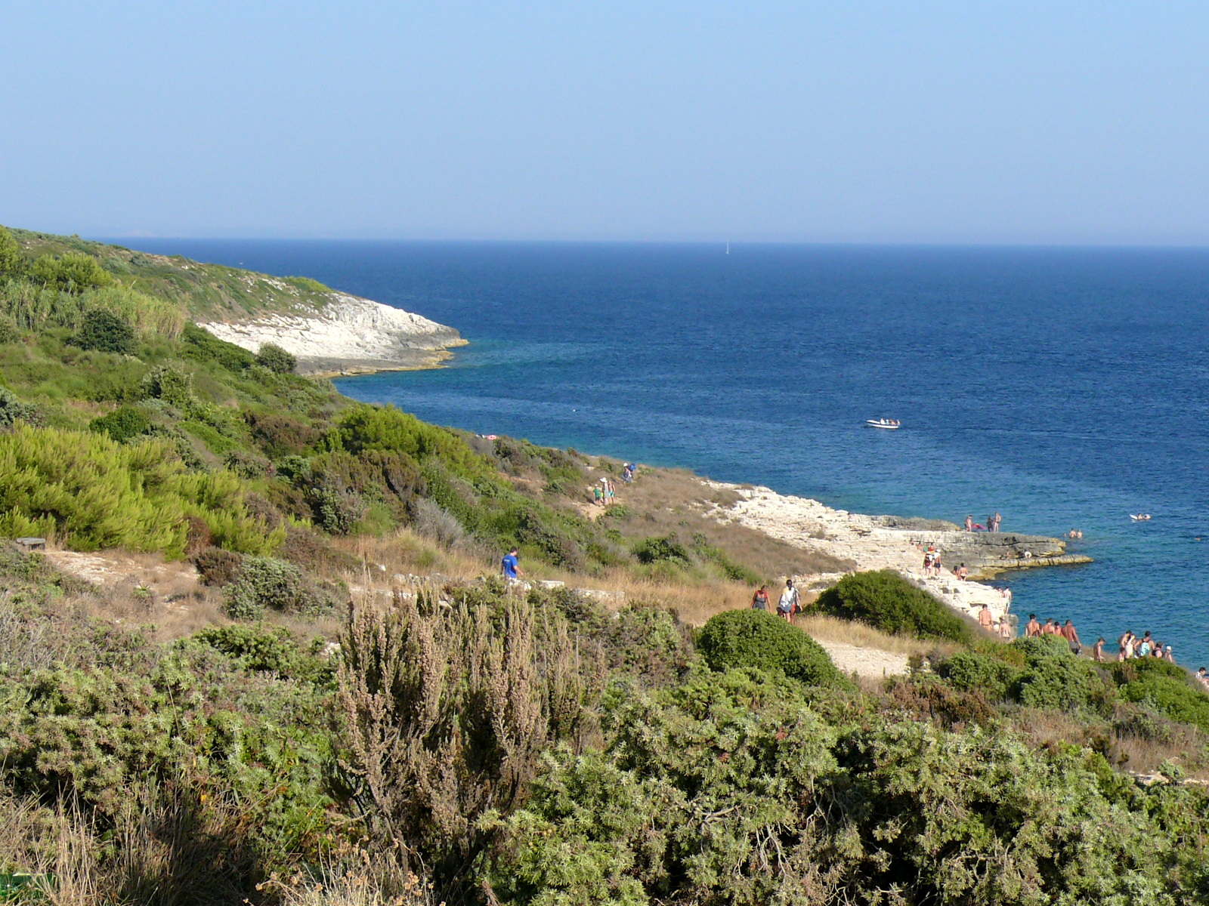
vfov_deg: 15.6
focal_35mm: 95
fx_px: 3318
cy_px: 453
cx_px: 604
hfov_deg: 20.7
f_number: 5
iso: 100
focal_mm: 12.8
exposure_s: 1/200
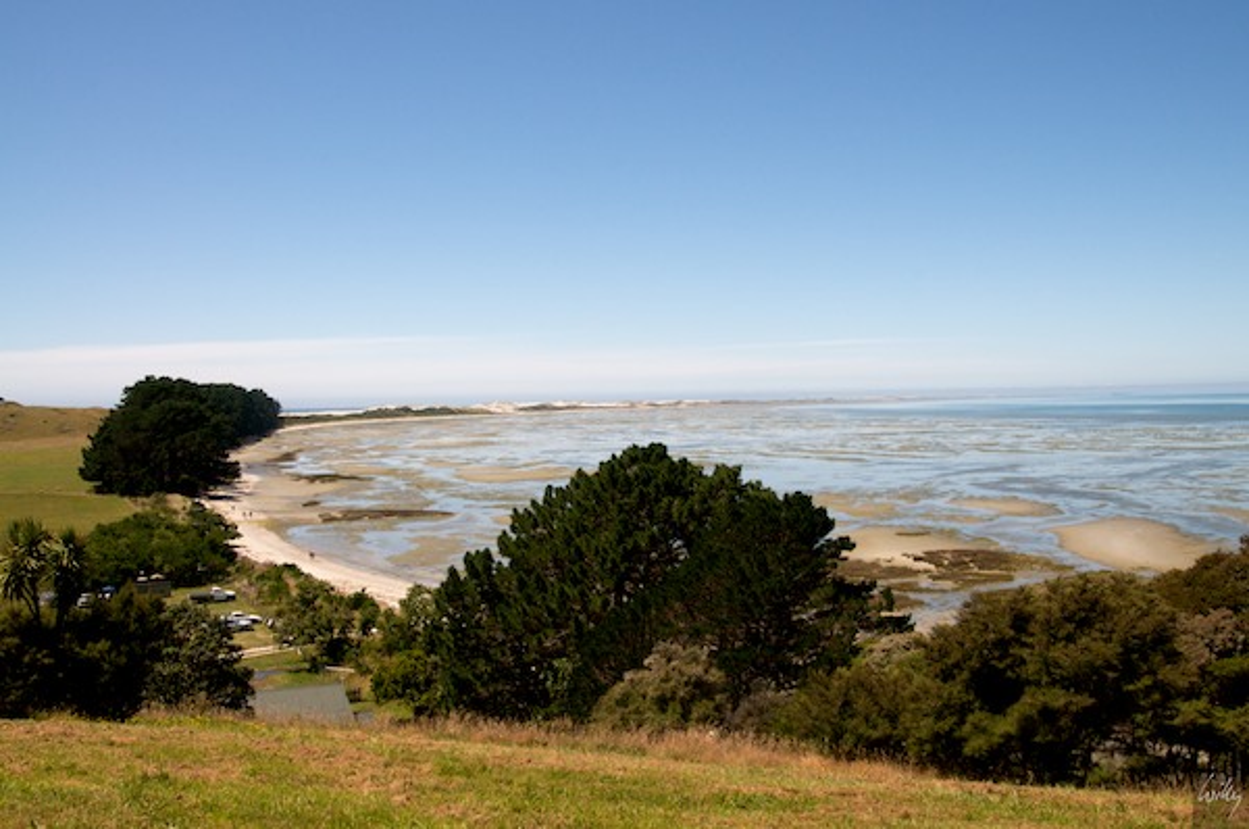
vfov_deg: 36.8
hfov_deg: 53.2
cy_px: 414
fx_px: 1247
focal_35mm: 36
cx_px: 624
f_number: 11
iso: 320
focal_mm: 24
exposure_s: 1/500
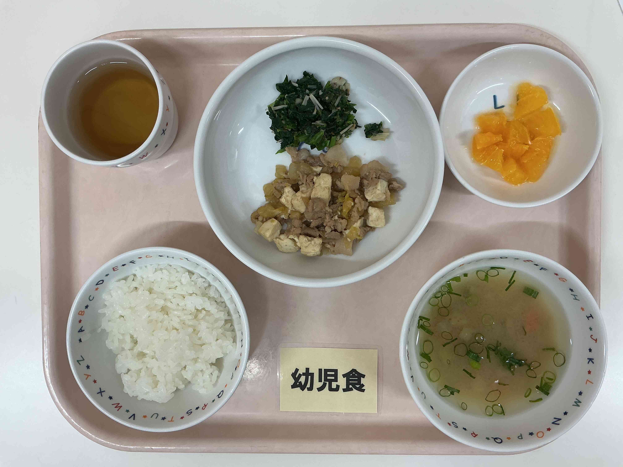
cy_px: 234
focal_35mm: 29
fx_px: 522
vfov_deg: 48.2
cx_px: 312
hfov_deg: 61.7
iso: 40
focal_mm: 3
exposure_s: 1/60
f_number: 1.8
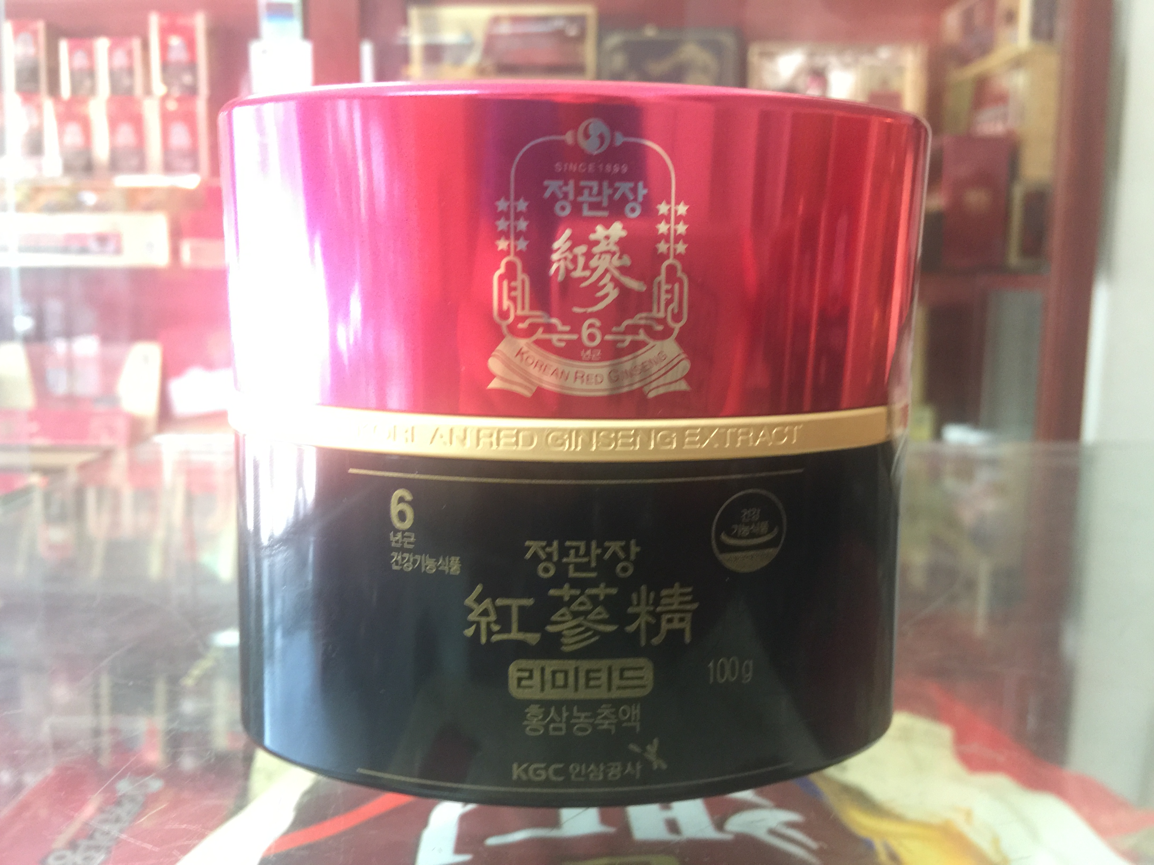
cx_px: 577
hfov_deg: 61.7
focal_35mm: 29
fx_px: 967
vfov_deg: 48.2
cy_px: 432
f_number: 2.2
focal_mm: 4.15
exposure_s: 1/10
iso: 100
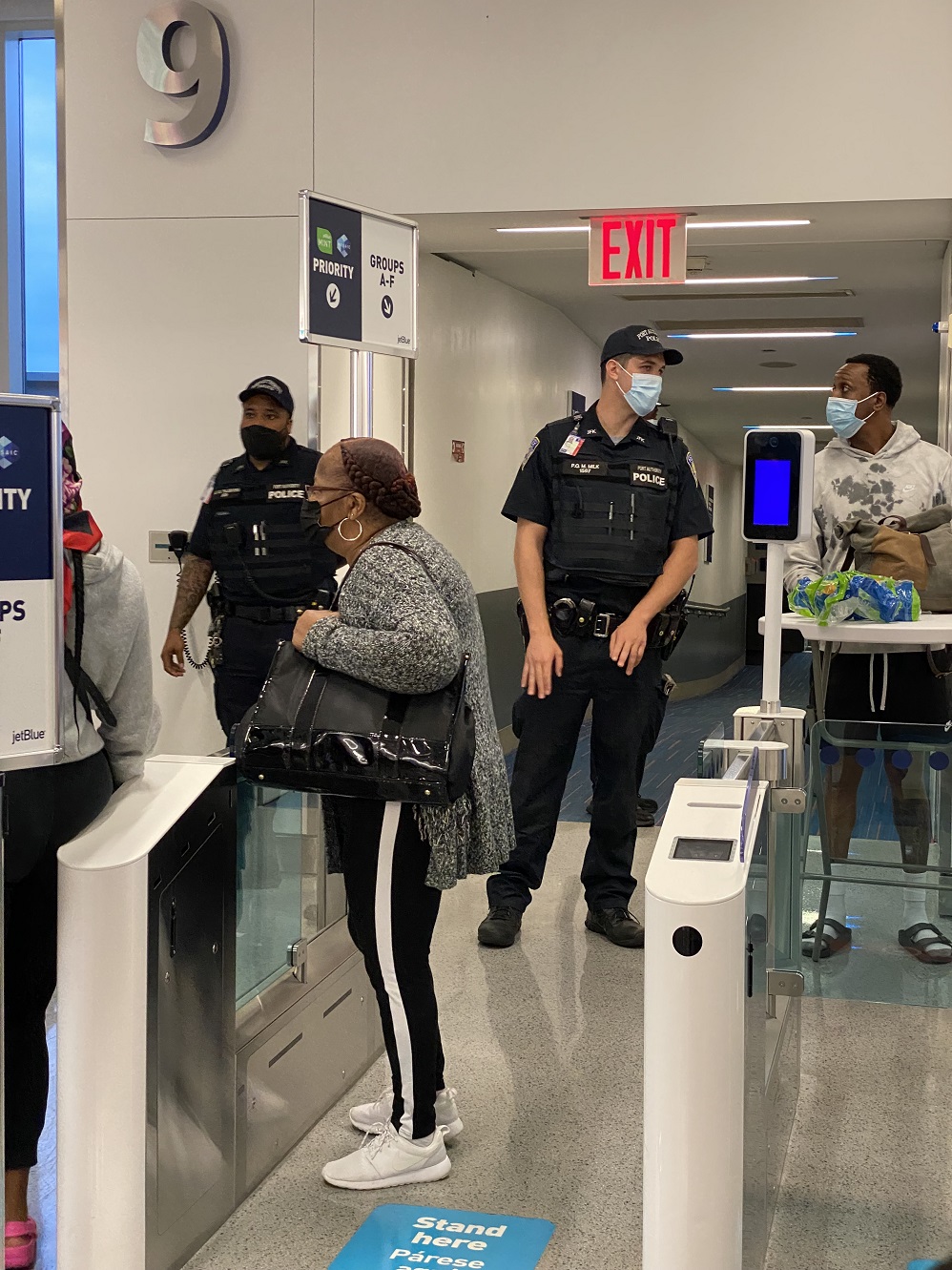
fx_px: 1907
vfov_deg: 36.8
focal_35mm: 52
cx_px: 476
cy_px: 635
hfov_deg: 28.0
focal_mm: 6
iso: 250
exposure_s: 1/60
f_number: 2
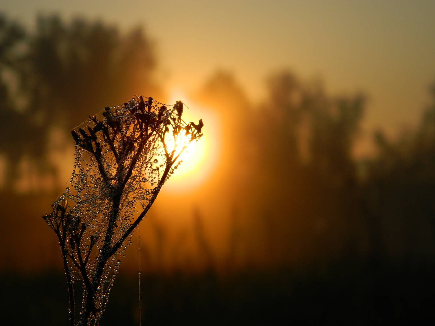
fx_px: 1294
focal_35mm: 103
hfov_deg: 19.1
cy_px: 163
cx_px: 218
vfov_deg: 14.4
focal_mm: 18.6
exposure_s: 1/1000
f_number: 4.5
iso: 80
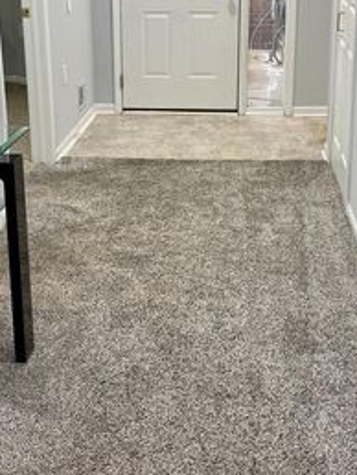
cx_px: 167
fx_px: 851
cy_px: 185
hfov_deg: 23.7
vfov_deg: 31.1
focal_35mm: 62
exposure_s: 1/60
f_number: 1.78
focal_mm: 6.76
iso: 100
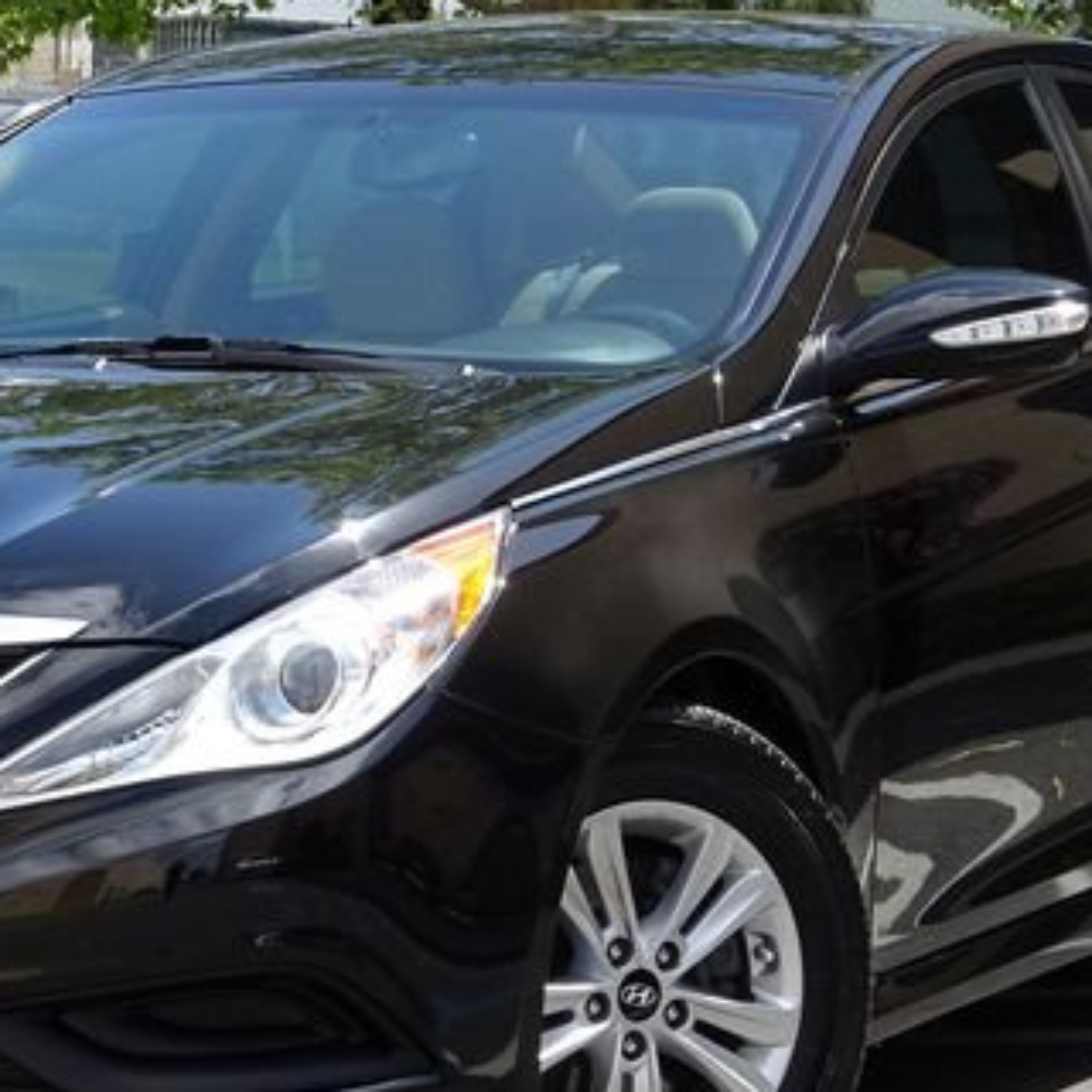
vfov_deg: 11.6
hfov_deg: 11.6
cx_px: 331
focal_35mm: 151
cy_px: 561
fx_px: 5389
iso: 80
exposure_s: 1/320
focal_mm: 12.87
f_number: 5
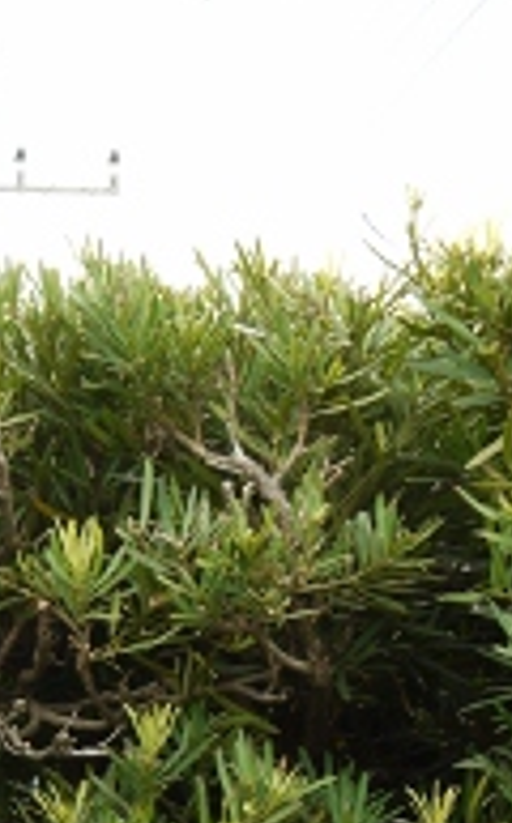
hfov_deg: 8.1
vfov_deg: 12.6
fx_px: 3473
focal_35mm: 155
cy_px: 1335
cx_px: -469
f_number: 6.3
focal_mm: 22
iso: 100
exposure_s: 1/100
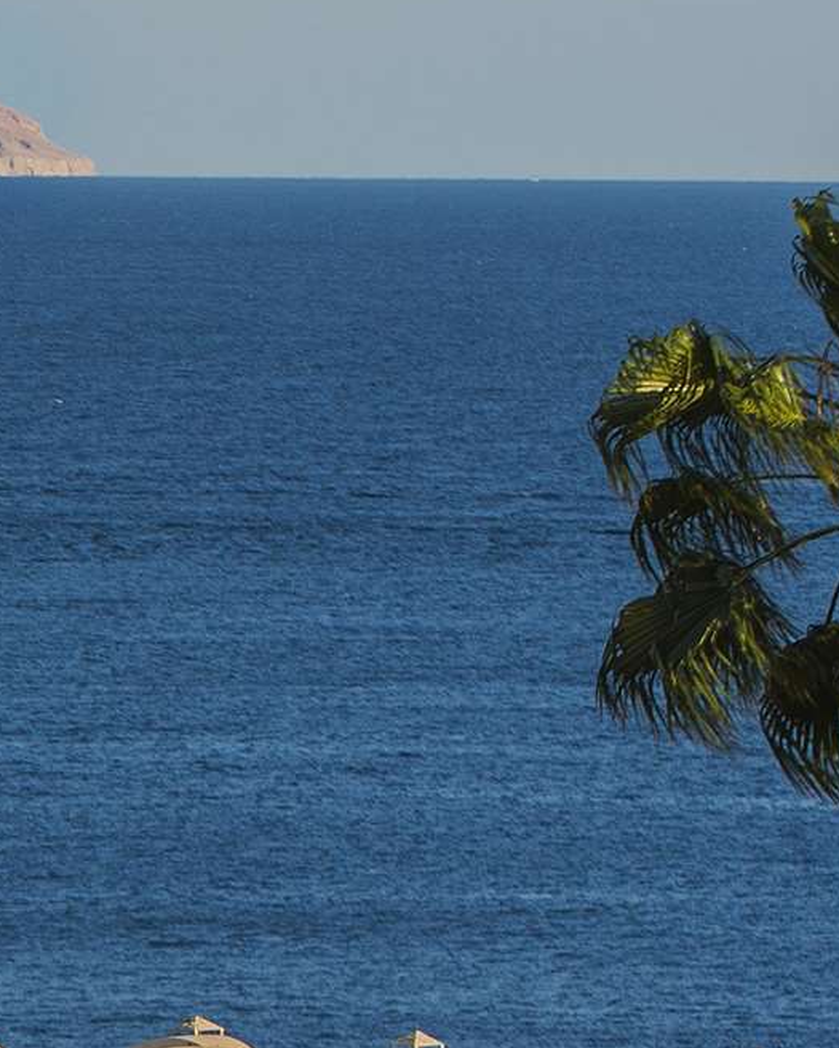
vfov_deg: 3.2
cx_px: -1009
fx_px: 18743
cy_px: 1284
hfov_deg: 2.5
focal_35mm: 604
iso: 100
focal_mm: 110
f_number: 5
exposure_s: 1/640
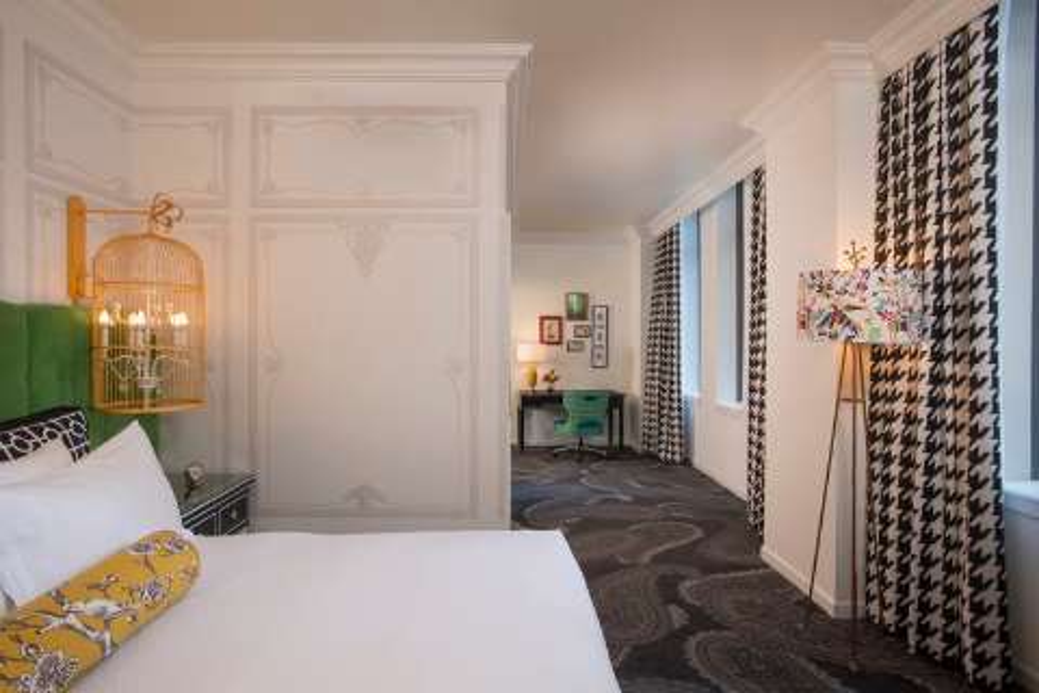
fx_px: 577
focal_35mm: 20
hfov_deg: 84.0
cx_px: 520
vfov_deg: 61.9
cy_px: 346
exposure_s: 1.6
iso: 200
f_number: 16
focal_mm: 20
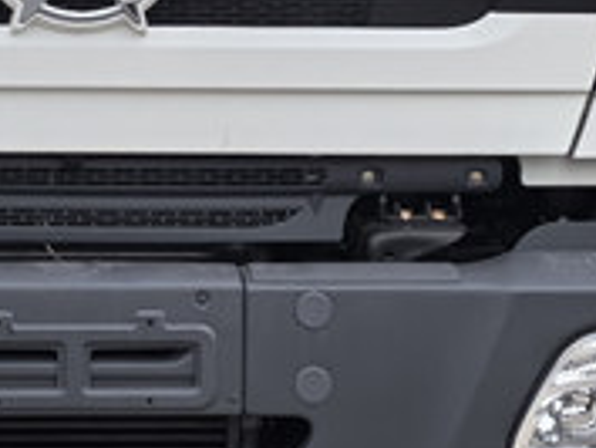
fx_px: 3429
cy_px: -138
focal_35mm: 199
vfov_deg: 7.4
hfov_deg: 9.9
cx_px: 44
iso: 50
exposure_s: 1/595
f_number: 2
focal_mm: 5.75
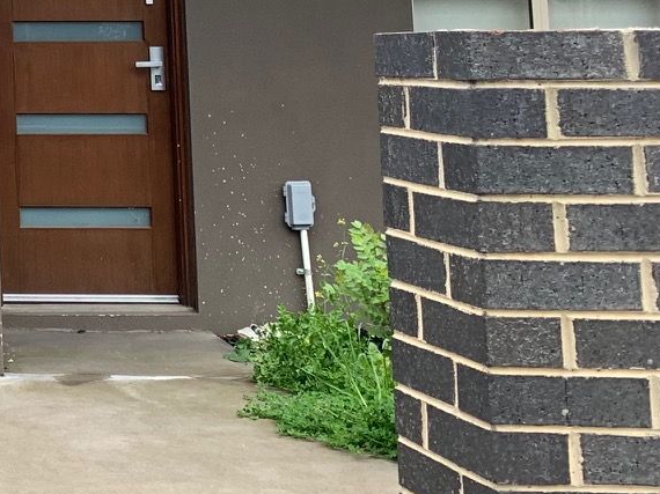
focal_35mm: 92
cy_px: -153
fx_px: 1753
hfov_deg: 17.7
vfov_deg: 15.3
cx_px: -484
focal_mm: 4.25
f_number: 1.8
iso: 25
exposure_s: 1/146
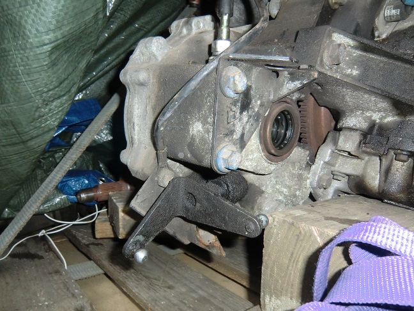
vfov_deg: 56.8
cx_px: 207
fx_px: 287
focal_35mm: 24
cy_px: 156
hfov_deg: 71.6
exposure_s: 1/60
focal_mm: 4.3
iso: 400
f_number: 3.2
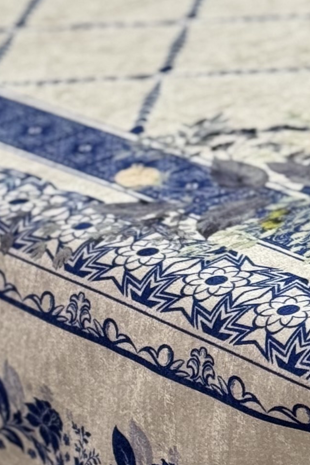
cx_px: 650
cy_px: 215
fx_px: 2699
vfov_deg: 9.8
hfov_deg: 6.4
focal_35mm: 209
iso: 100
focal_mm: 6.76
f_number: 1.78
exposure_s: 1/100
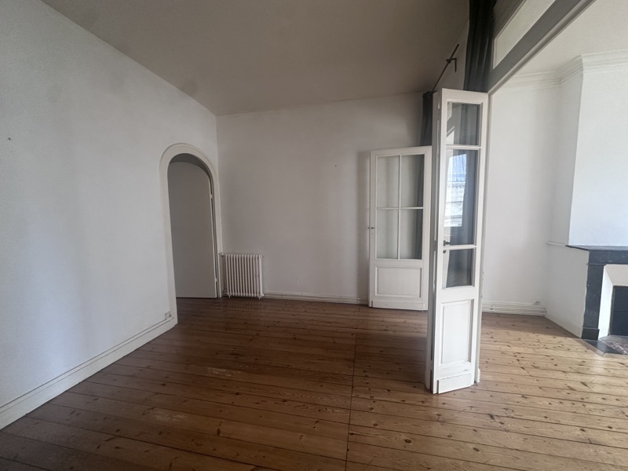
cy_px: 236
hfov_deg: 102.1
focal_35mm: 14
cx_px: 314
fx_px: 254
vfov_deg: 85.7
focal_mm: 2.22
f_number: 2.2
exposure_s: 1/99
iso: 250
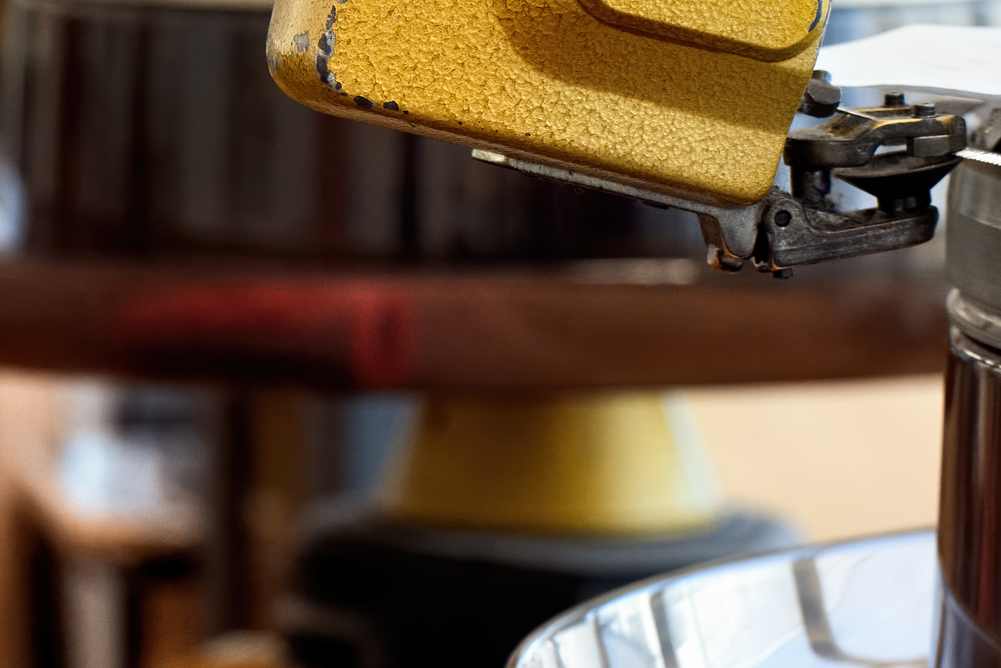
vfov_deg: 4.6
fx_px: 8371
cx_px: 375
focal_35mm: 301
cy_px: -14
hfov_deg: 6.8
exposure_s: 1/320
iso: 2000
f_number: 5.6
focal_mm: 105
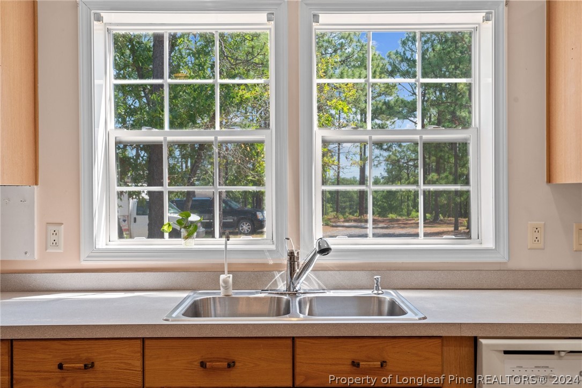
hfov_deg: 54.4
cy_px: 194
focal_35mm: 35
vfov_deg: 37.8
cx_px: 291
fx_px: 566
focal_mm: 35
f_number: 8
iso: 400
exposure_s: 1/10
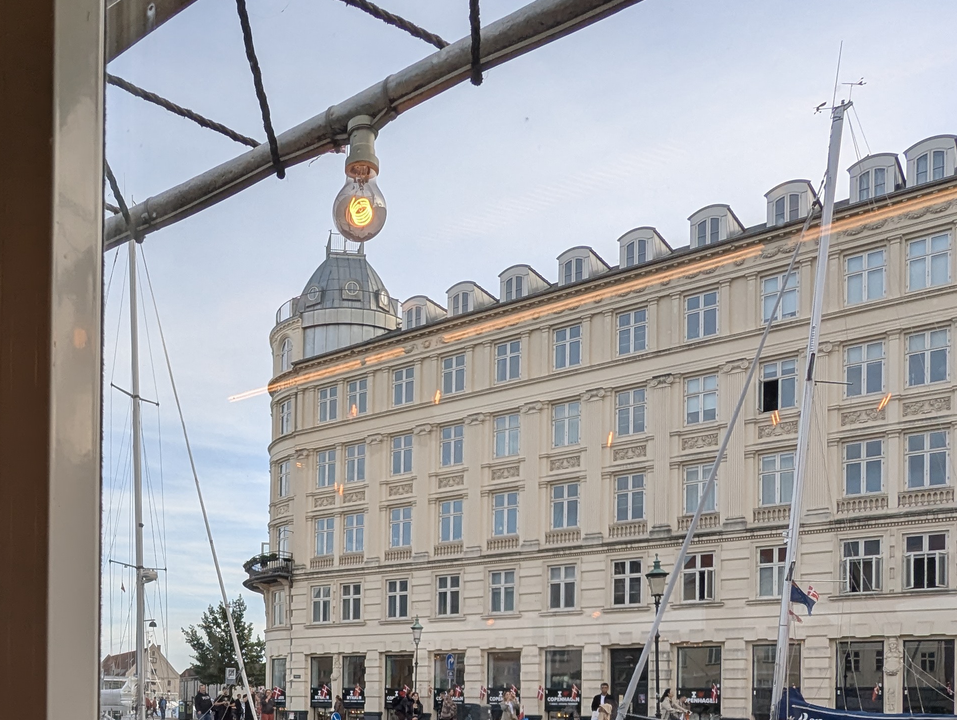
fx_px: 941
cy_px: 700
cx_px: 293
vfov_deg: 37.9
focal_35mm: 34
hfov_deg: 52.5
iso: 56
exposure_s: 1/563
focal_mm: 2.35
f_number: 2.2
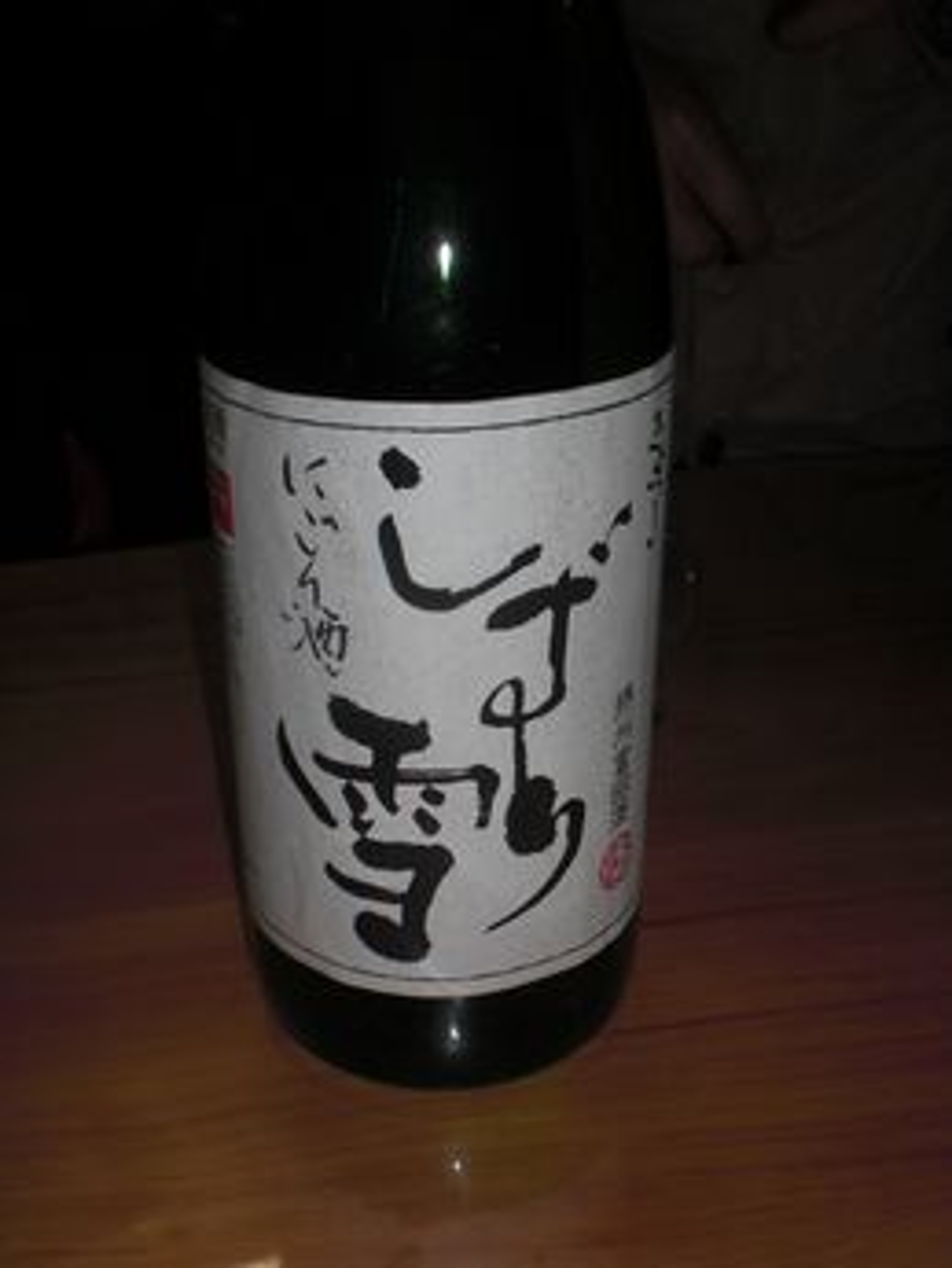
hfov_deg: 37.7
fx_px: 1393
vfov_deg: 49.0
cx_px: 476
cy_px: 634
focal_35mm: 38
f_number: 5.6
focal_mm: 6.3
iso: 64
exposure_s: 1/30
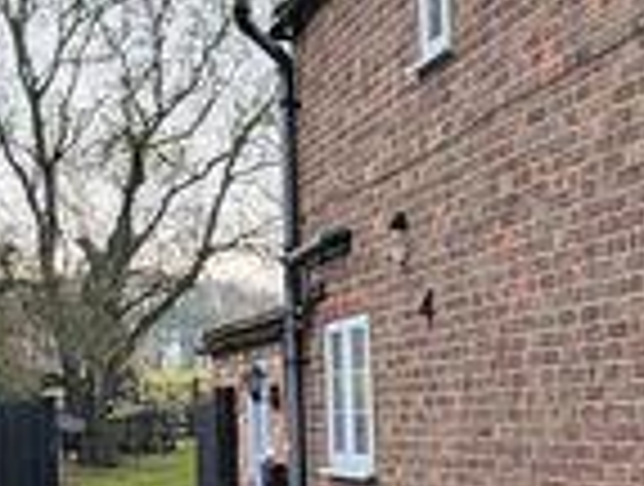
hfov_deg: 24.5
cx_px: 874
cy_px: 338
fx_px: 1250
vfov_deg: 21.9
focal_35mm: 67
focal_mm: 2.02
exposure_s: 1/1953
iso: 49
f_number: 1.7
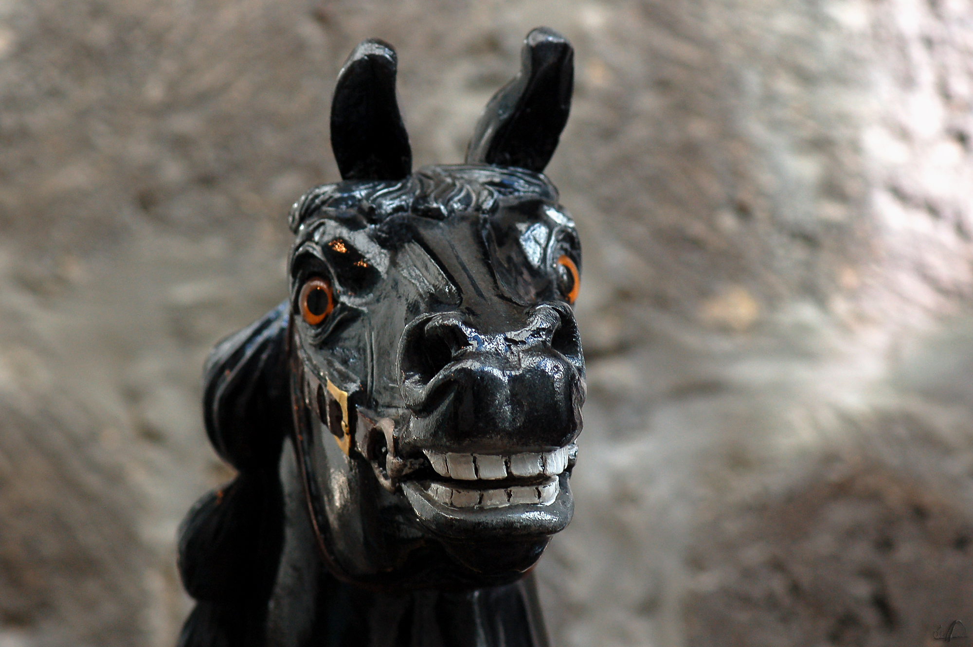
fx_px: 4253
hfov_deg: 13.1
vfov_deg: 8.7
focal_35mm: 158
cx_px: 486
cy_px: 324
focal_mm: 105
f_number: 4
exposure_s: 1/250
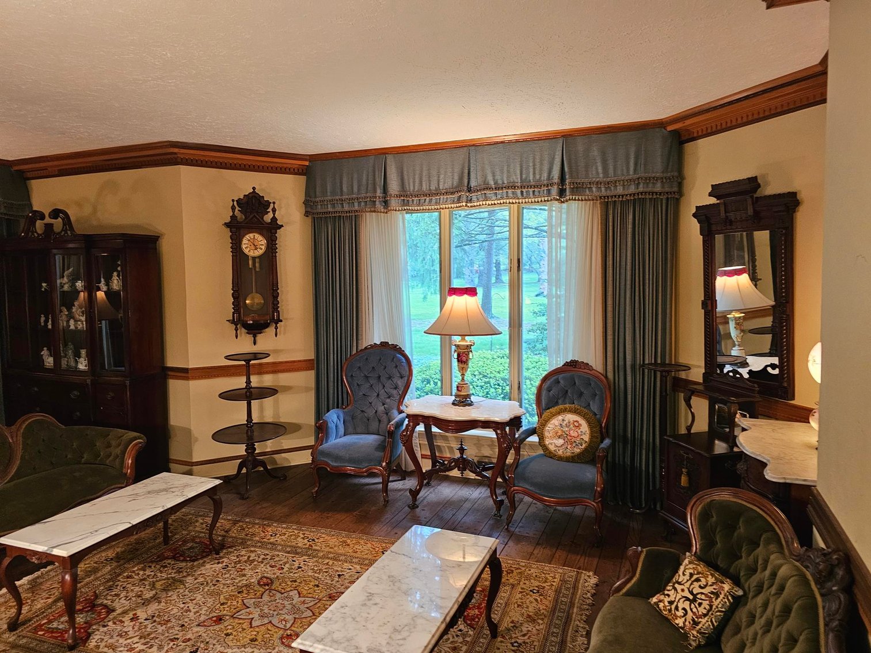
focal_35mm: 23
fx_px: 579
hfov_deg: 73.9
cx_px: 436
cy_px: 326
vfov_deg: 58.9
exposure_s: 1/60
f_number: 1.7
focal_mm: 6.3
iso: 640
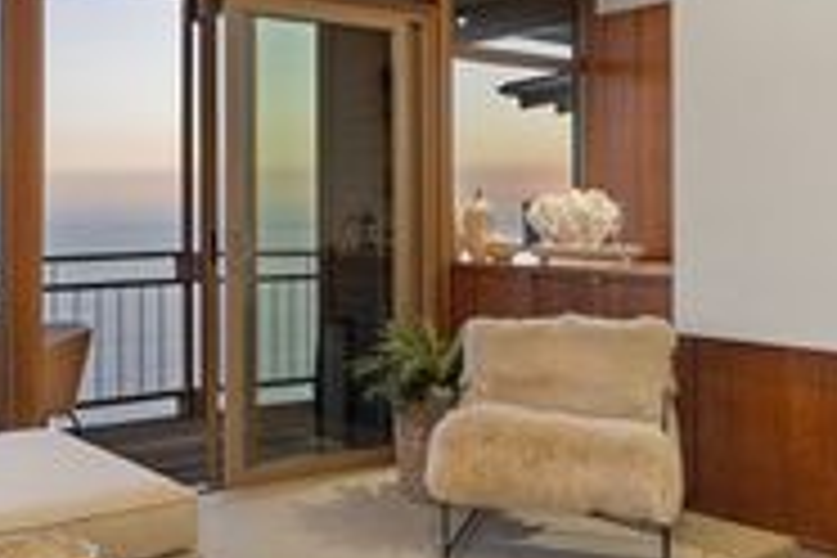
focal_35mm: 43
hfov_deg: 44.4
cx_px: 243
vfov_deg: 31.1
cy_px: 214
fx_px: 1000
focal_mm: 16
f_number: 9
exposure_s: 1/2.5
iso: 320
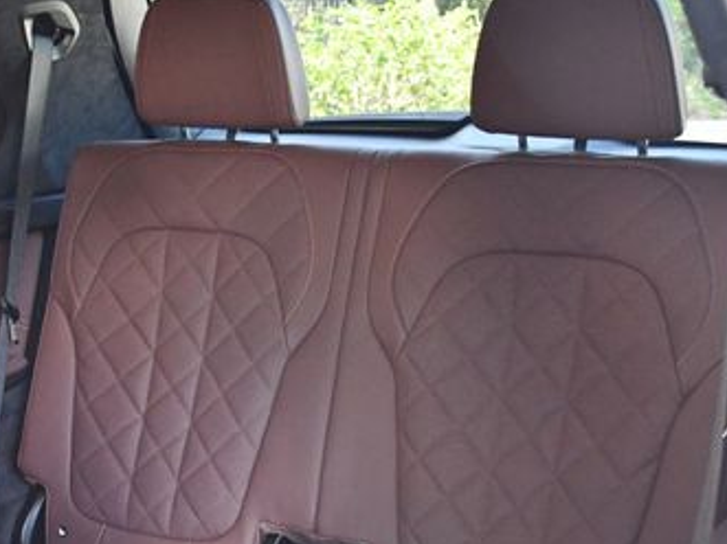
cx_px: 288
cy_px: 428
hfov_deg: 28.9
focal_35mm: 67
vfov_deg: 21.7
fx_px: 1407
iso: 1600
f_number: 3.5
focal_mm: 18
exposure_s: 1/125
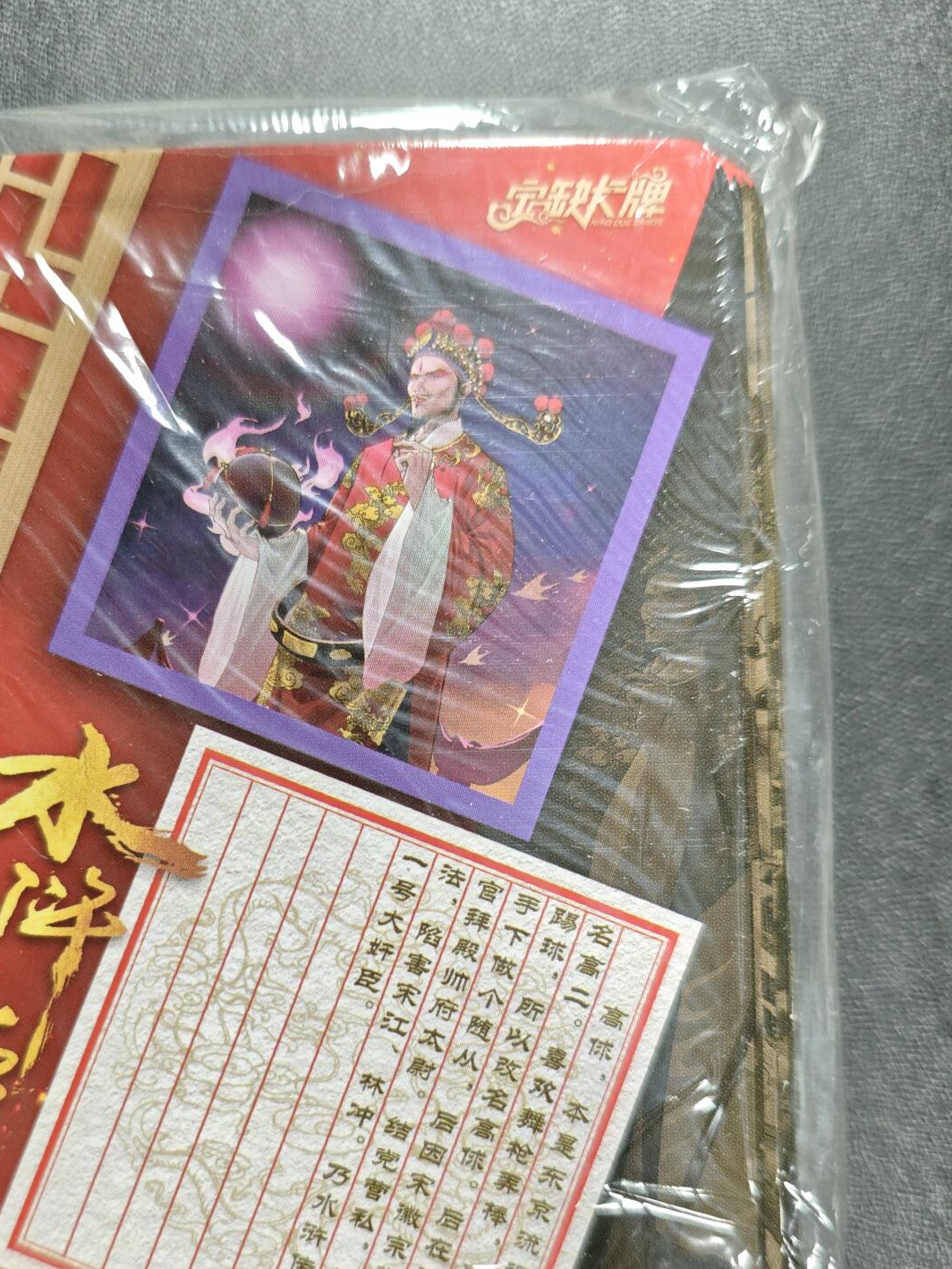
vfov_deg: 54.8
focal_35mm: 33
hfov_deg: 42.6
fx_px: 1210
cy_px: 783
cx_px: 351
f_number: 1.5
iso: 500
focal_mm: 4.94
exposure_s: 1/100
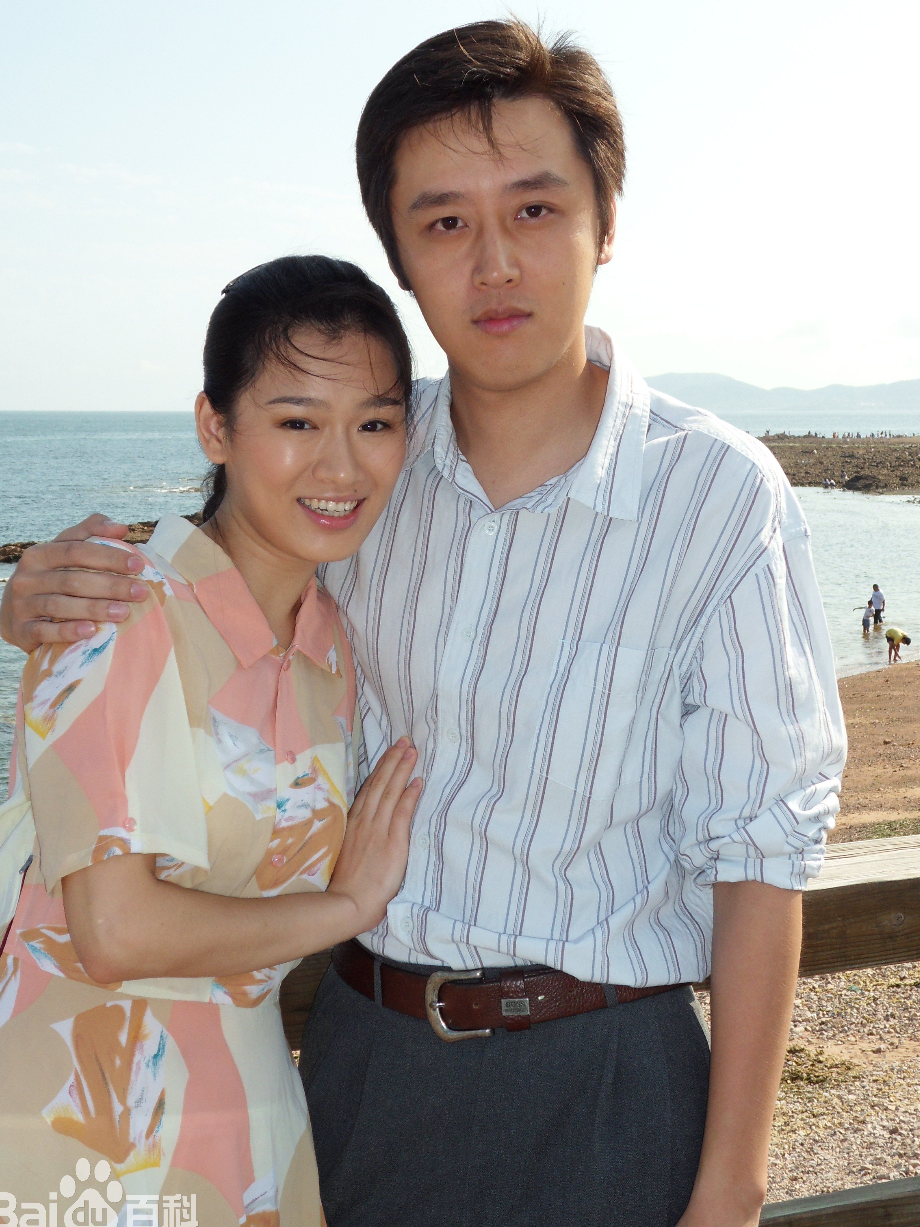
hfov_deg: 25.2
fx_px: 2055
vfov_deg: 33.2
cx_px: 448
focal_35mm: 58
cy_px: 617
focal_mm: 9.1
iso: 80
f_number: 4.5
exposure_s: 1/500
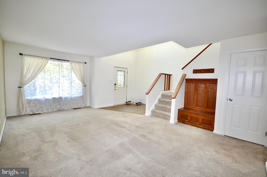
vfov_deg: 77.2
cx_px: 134
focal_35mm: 15
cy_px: 88
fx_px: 111
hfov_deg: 100.5
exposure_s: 1/60
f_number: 4.5
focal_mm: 10
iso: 320
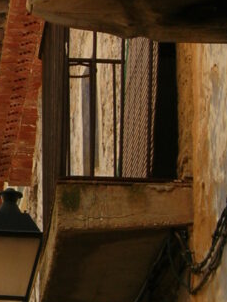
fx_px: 2130
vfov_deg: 8.1
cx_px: -142
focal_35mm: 244
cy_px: 119
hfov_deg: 6.0
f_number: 6.3
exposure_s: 1/144
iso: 64
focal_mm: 14.9
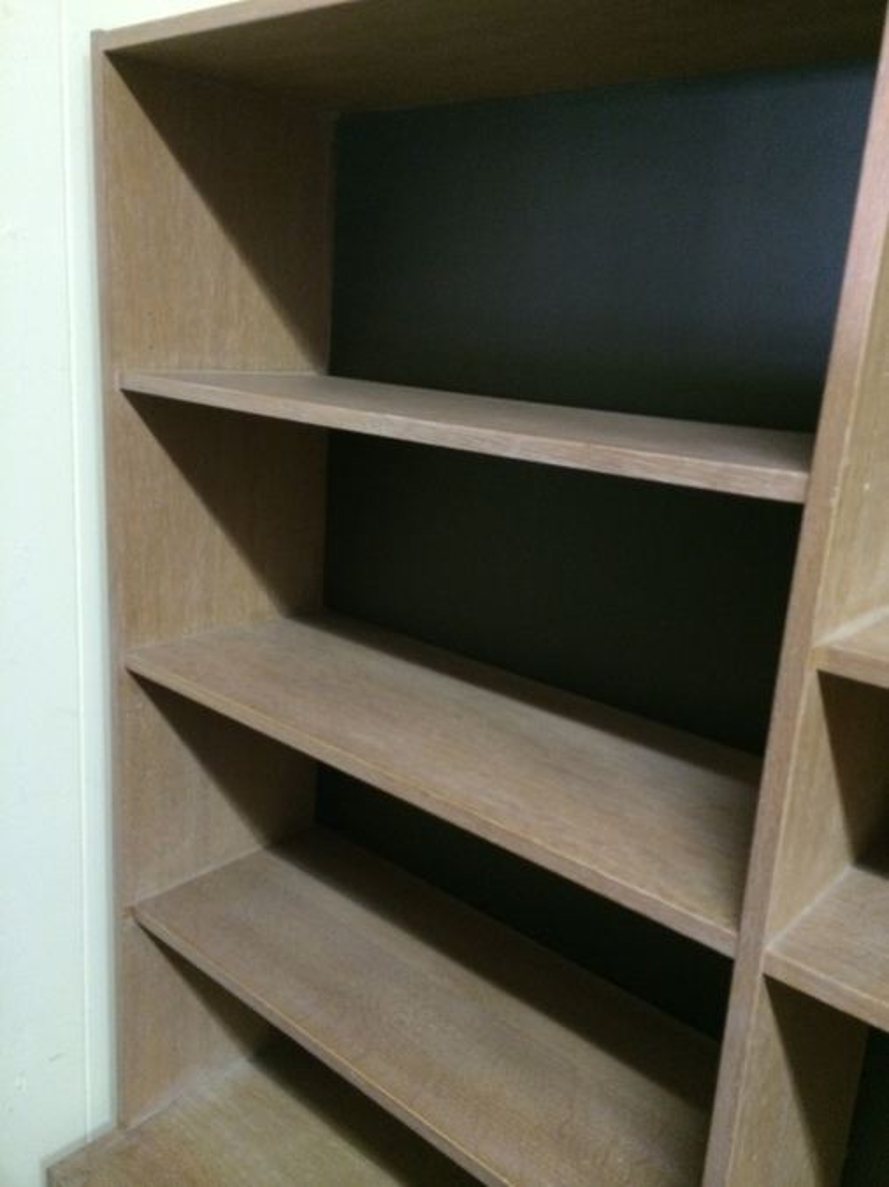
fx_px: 1028
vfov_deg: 60.0
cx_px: 444
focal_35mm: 30
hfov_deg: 46.8
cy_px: 594
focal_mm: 4.12
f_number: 2.2
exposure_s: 1/15
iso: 500
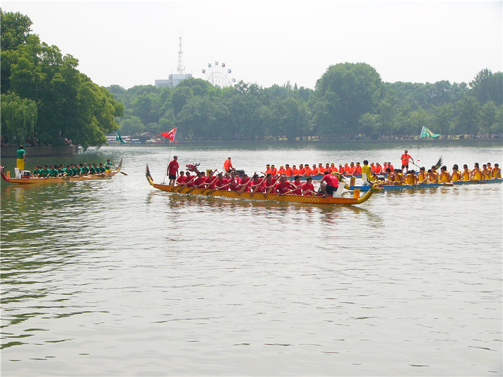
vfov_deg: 17.6
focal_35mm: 84
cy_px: 188
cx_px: 252
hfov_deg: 23.3
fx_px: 1220
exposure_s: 1/400
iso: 50
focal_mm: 14
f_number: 4
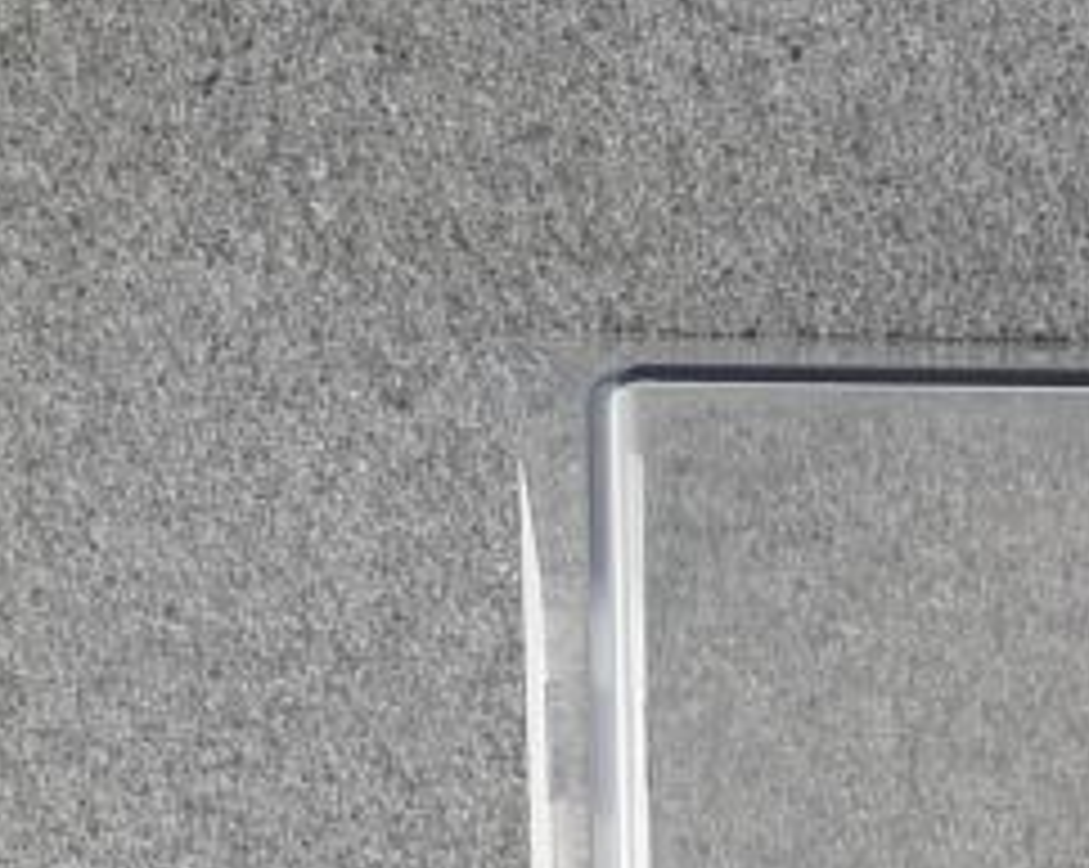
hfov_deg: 10.8
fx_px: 5633
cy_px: 1871
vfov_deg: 8.3
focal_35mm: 175
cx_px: 1328
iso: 1600
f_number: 11
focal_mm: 50
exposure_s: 1/125
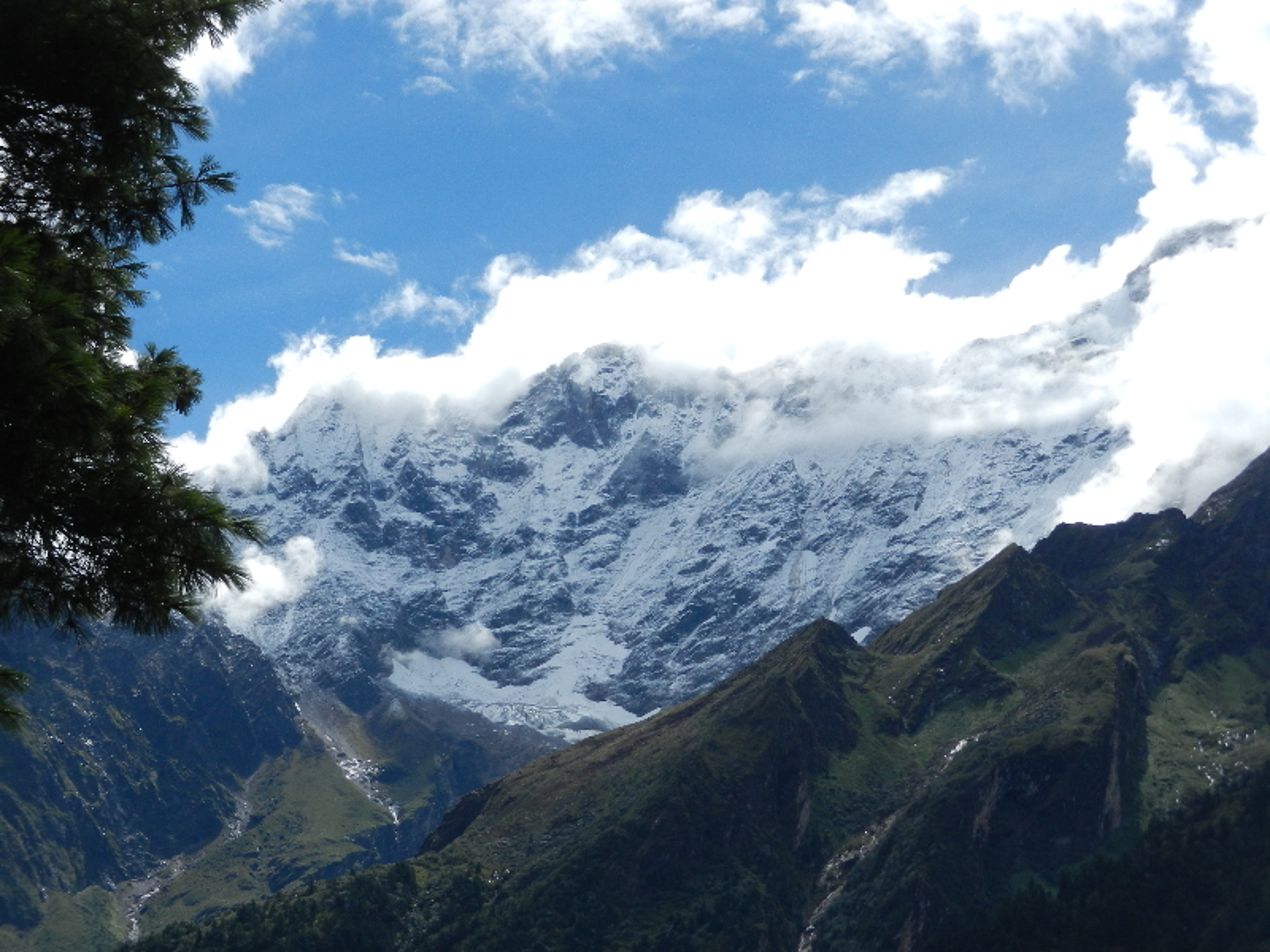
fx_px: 2862
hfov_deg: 25.0
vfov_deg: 18.9
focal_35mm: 78
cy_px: 476
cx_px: 635
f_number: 4.8
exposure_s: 1/1250
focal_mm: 14.1
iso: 160
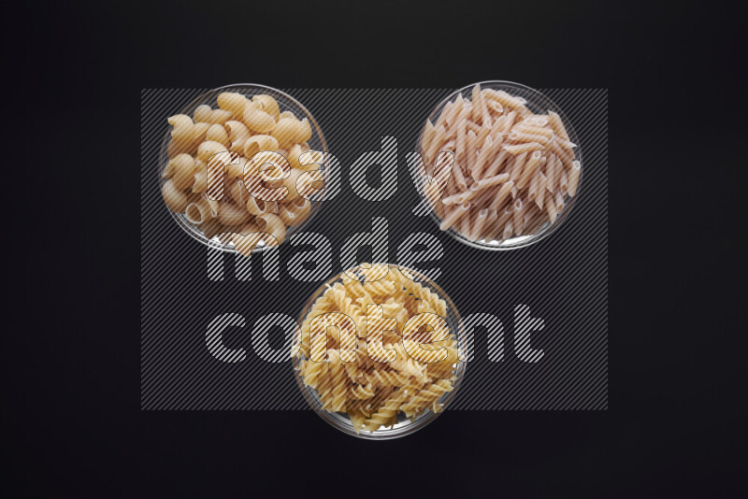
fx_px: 1039
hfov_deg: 39.6
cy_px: 250
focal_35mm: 50
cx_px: 374
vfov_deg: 27.0
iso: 100
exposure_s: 1/100
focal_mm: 50
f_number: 8
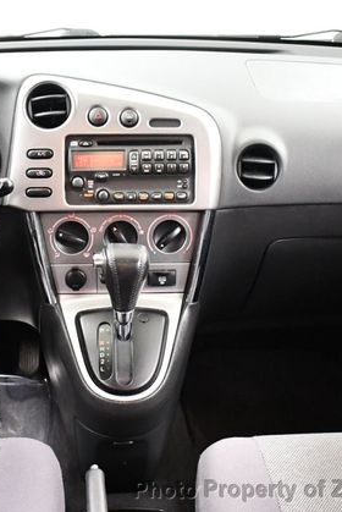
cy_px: 252
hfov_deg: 24.6
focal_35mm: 55
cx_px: 118
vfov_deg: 36.2
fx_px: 782
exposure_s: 1/60
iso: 5000
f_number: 3.5
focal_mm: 18
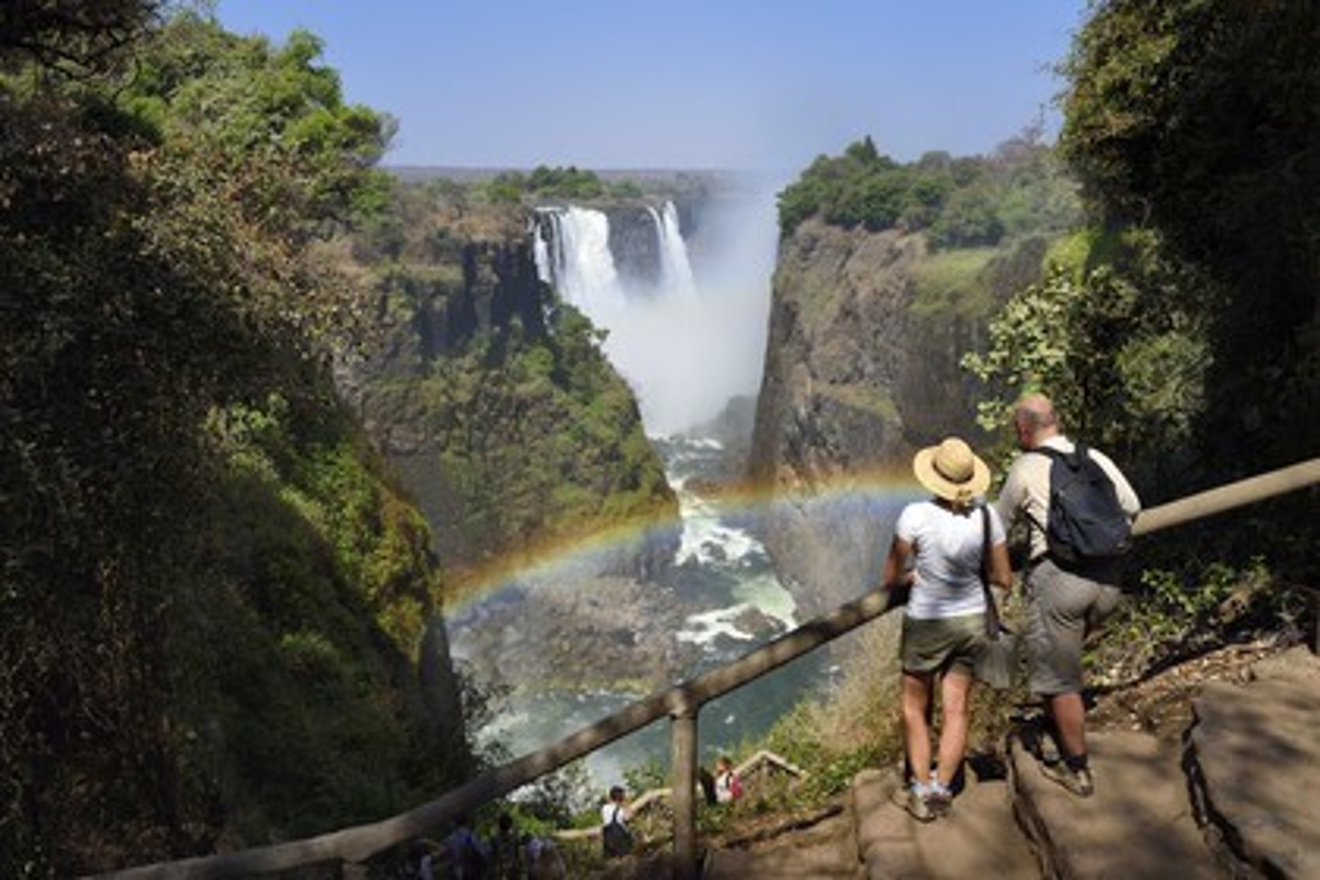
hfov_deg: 60.3
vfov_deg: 42.3
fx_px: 1137
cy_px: 440
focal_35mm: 31
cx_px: 660
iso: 200
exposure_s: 1/250
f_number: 13
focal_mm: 31
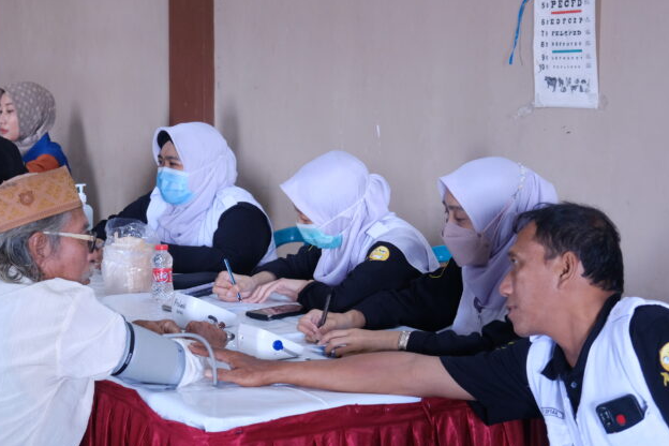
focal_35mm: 87
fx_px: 1617
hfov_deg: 23.3
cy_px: 277
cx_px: 243
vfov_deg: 15.7
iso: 1250
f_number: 4.5
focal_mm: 35
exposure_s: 1/80
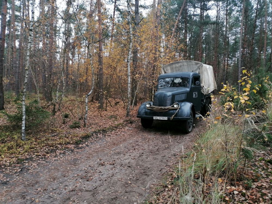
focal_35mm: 27
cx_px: 136
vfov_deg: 51.4
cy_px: 102
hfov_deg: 65.3
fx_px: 212
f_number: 1.8
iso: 64
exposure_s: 1/100
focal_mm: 4.75
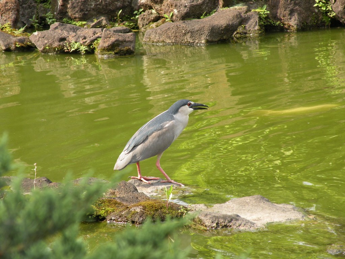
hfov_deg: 11.6
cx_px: 172
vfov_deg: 8.7
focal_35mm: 170
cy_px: 130
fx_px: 1695
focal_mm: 30.1
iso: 64
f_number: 4.5
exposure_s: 1/91
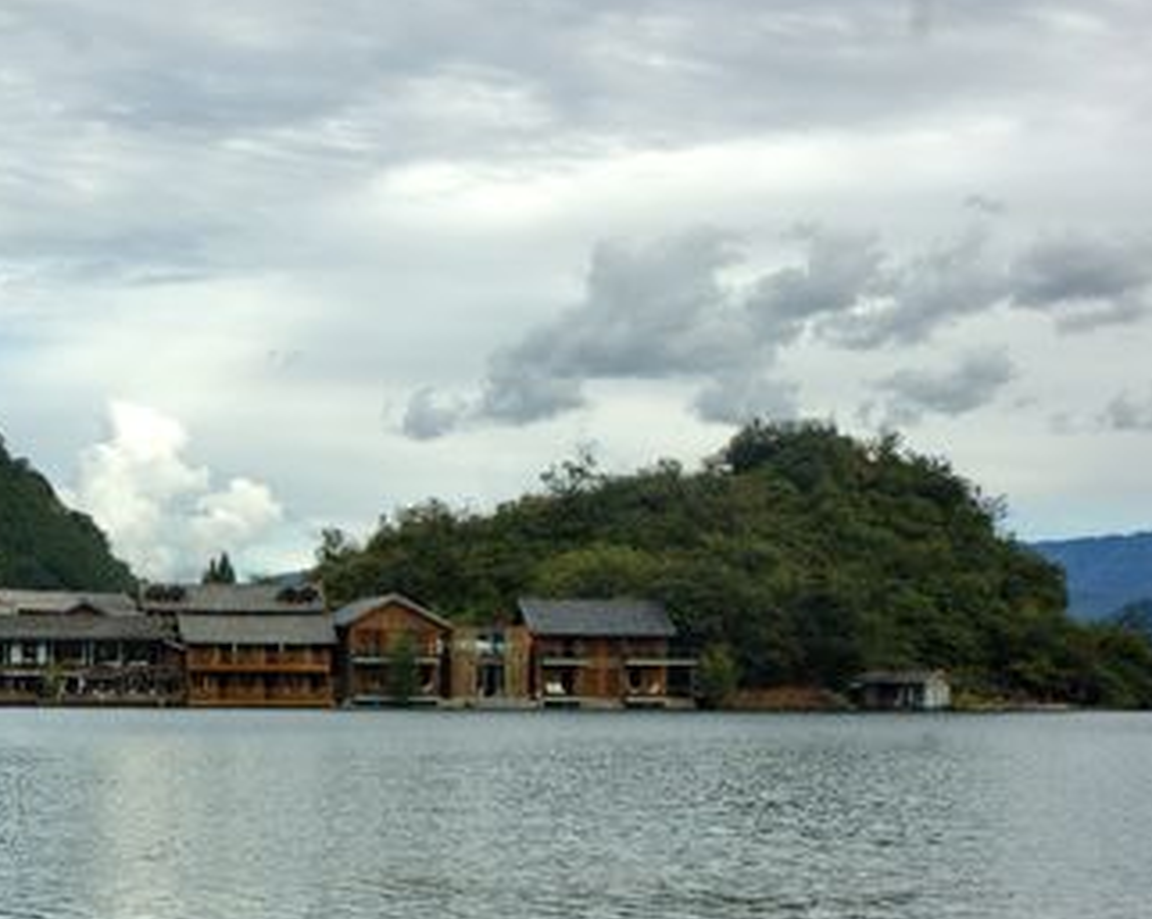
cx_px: 93
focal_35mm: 98
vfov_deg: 15.6
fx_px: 3336
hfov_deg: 19.2
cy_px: 681
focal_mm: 35
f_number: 8
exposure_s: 1/500
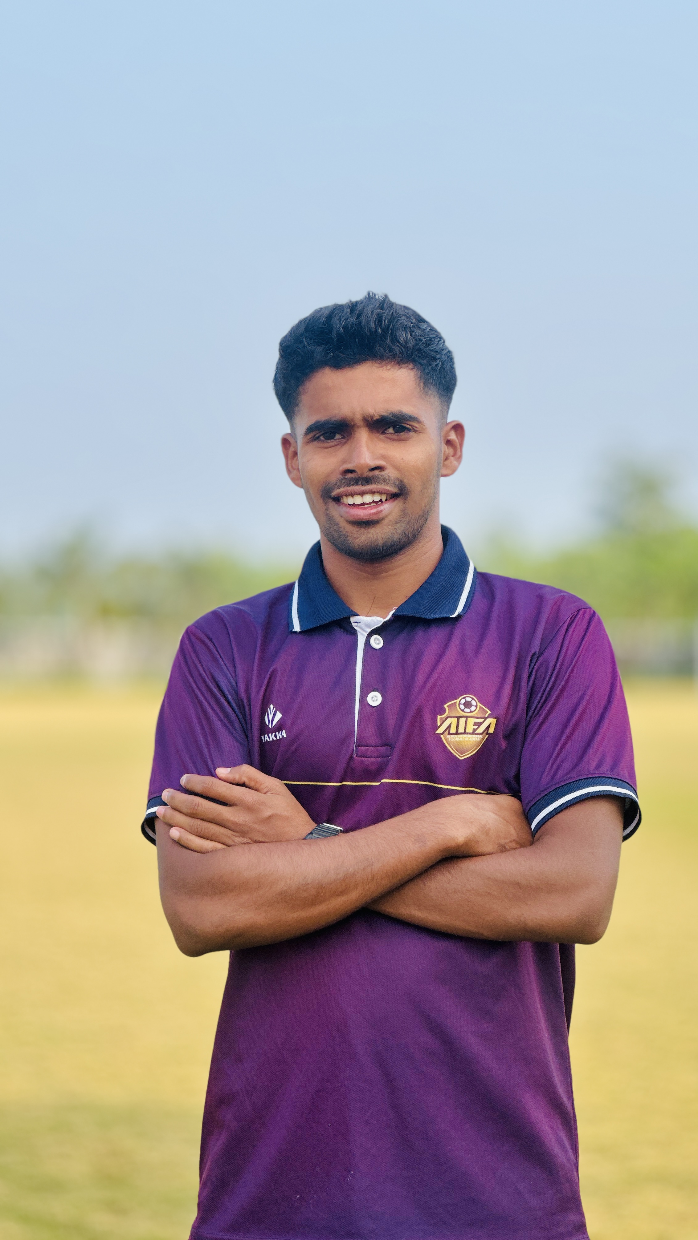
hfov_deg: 14.4
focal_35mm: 84
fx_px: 2764
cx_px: 392
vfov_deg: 25.3
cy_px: 620
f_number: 2.8
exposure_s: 1/290
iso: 25
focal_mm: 9
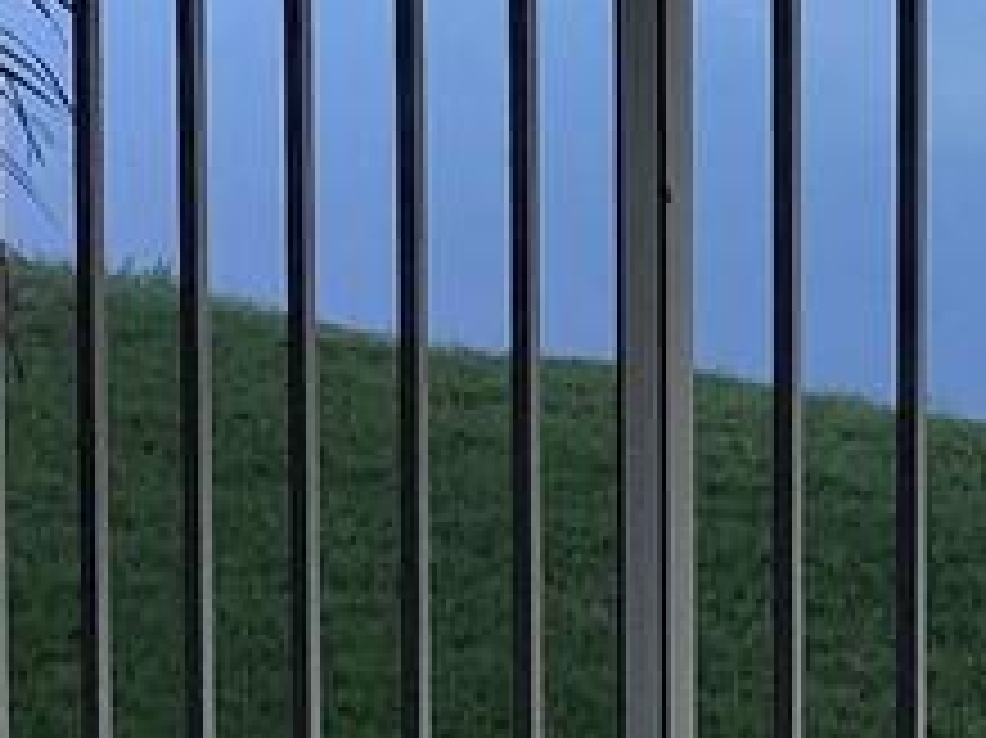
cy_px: -518
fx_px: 4128
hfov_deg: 13.5
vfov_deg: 9.8
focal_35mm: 145
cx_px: 932
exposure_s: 1/203
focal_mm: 3.3
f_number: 2.4
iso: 25
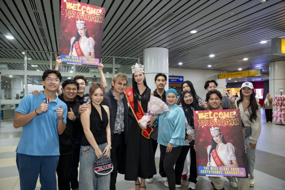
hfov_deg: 73.7
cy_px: 95
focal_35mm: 24
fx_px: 190
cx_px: 142
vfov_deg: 53.1
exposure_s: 1/125
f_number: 4
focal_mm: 24
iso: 2500
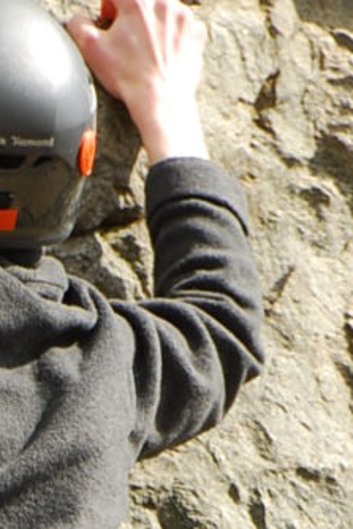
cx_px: -93
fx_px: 18766
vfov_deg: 1.6
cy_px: 936
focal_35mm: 1277
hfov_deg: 1.1
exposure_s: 1/200
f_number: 5.3
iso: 100
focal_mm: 185
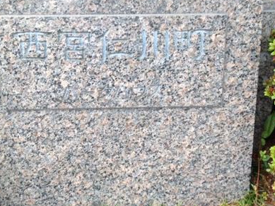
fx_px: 429
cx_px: 123
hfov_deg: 35.5
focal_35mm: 54
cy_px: 80
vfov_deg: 27.0
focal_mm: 4.28
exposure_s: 1/274
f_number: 2.4
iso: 50
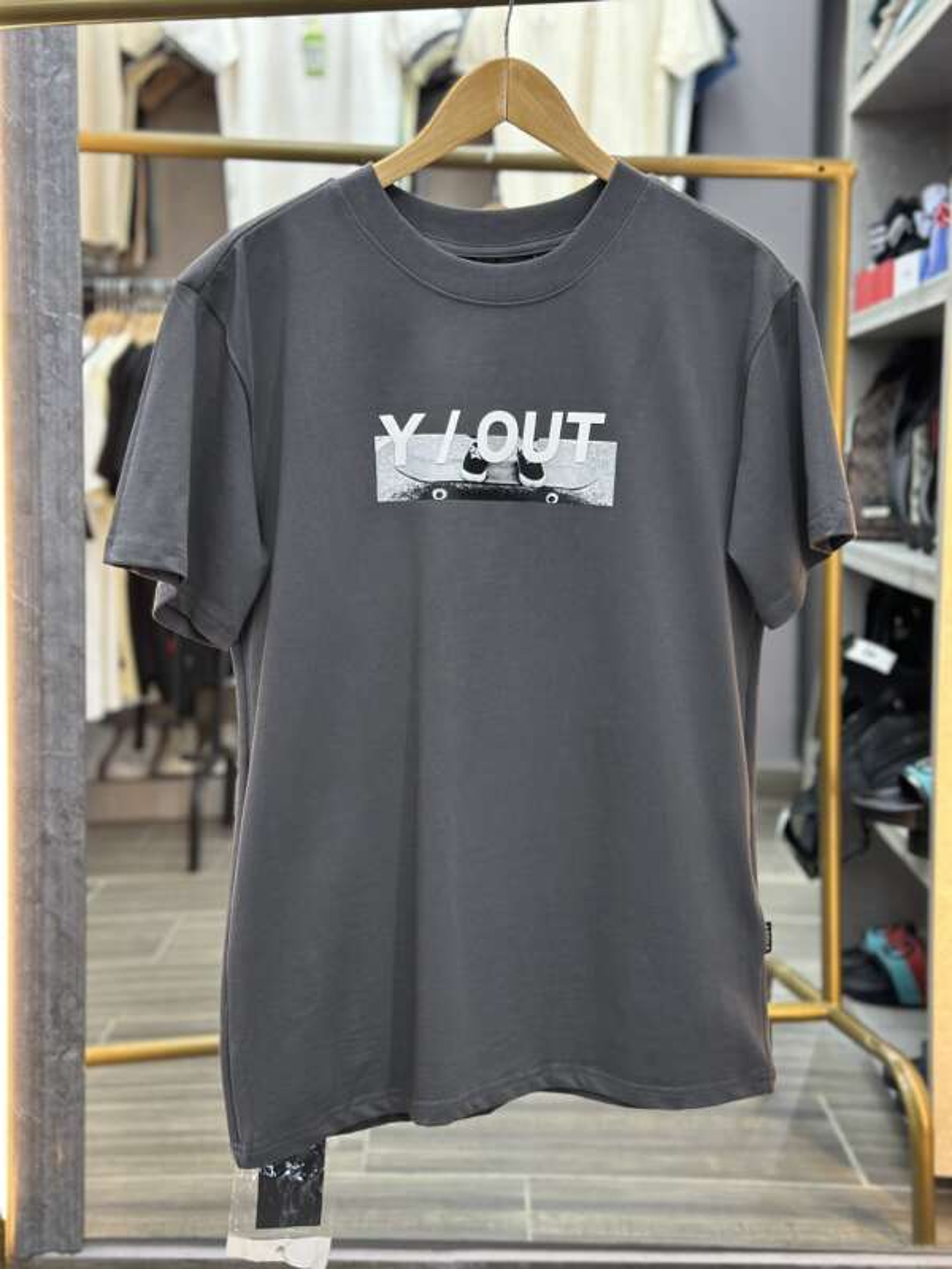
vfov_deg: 39.7
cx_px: 476
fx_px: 1760
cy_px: 634
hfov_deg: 30.3
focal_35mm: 48
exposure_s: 1/60
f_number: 1.78
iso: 200
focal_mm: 6.86
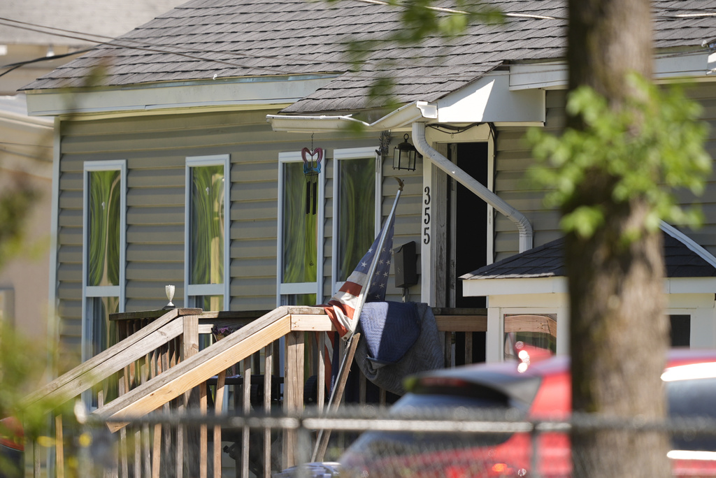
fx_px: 11940
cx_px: 358
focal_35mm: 600
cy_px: 239
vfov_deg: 2.3
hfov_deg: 3.4
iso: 250
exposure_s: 1/2500
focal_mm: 400
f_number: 2.8
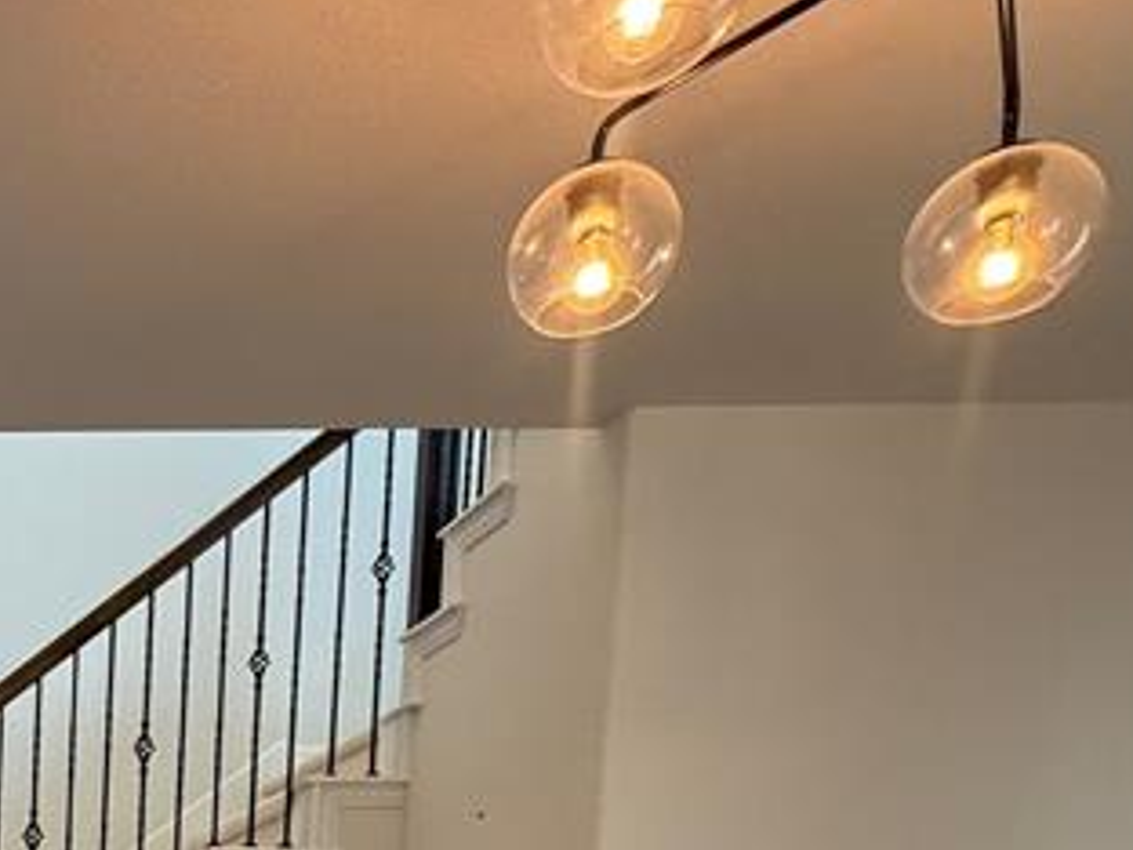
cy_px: 1144
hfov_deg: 32.9
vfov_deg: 26.2
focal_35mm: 46
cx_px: -265
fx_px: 1506
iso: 200
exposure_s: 1/60
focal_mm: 2.22
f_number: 2.2
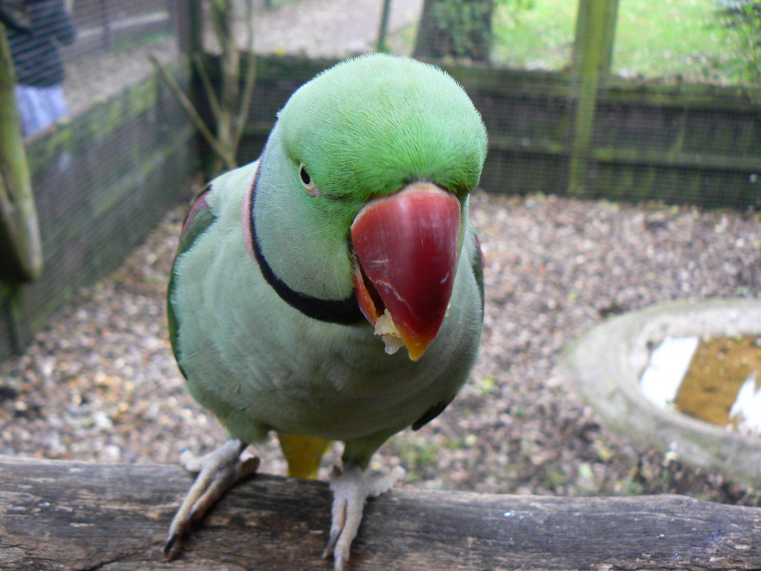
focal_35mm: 36
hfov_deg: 51.4
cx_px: 380
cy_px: 286
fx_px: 791
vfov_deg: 39.7
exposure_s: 1/30
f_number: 2.8
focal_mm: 6
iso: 160
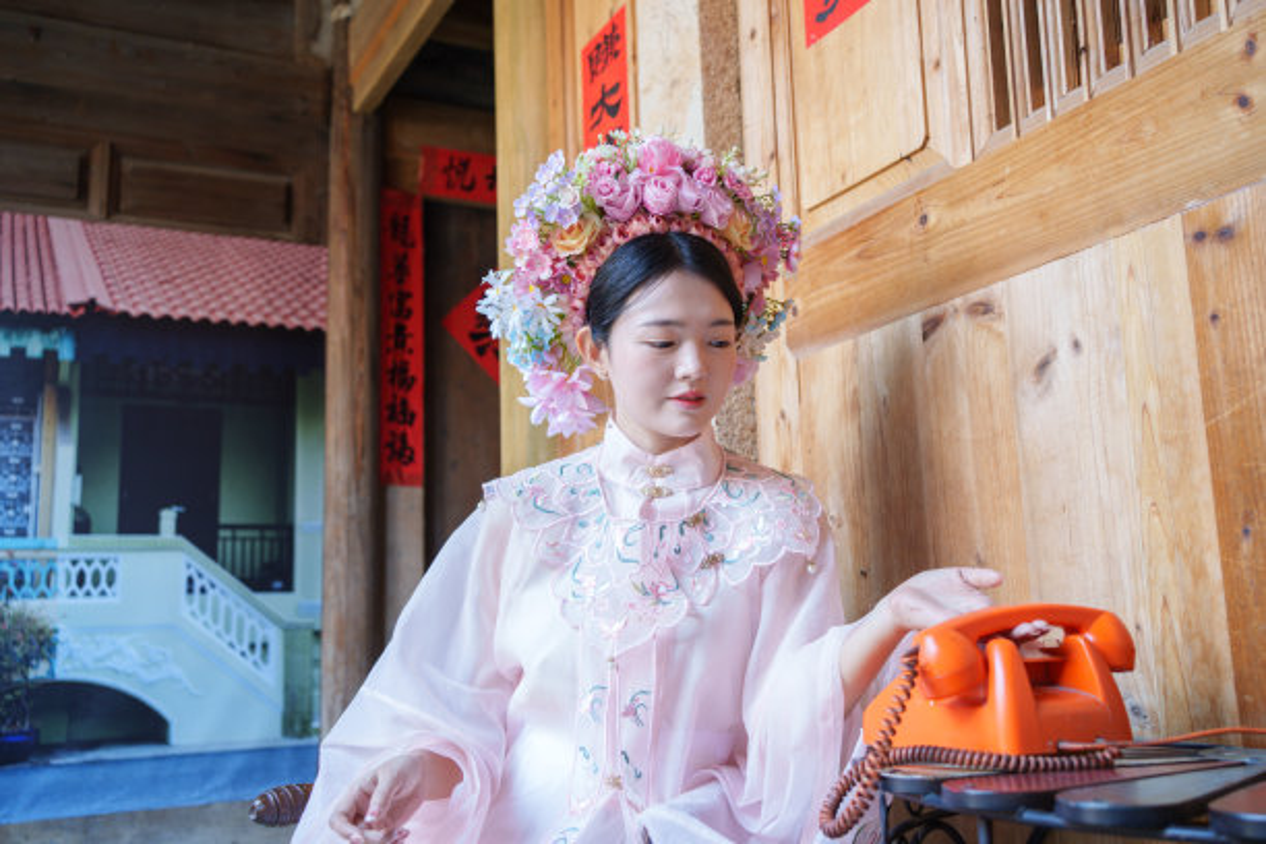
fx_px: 1231
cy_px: 422
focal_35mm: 35
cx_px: 633
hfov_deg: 54.4
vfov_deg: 37.9
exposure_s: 1/40
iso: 200
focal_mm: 35
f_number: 4
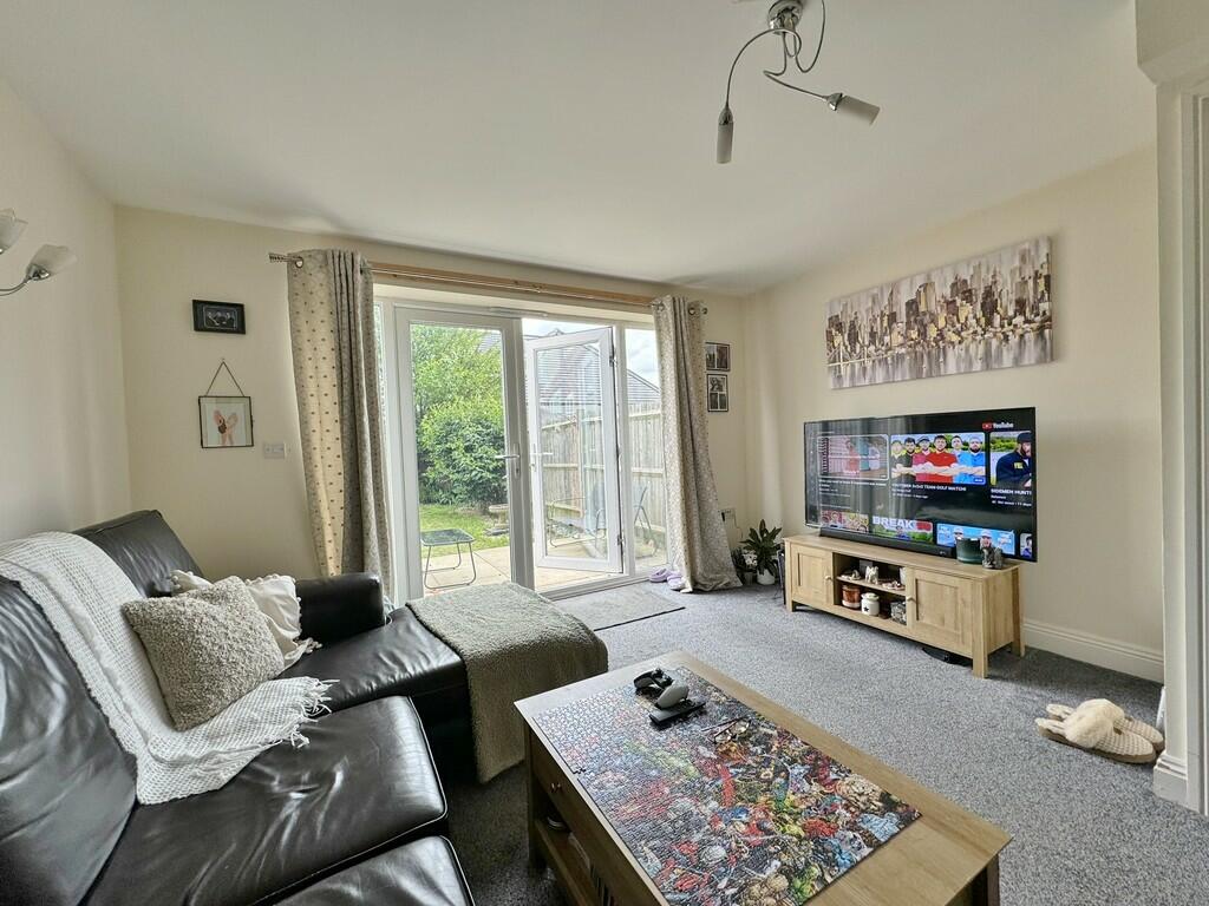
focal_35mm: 14
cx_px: 604
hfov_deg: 102.1
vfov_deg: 85.7
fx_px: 489
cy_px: 453
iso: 40
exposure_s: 1/240
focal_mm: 2.22
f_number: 2.2
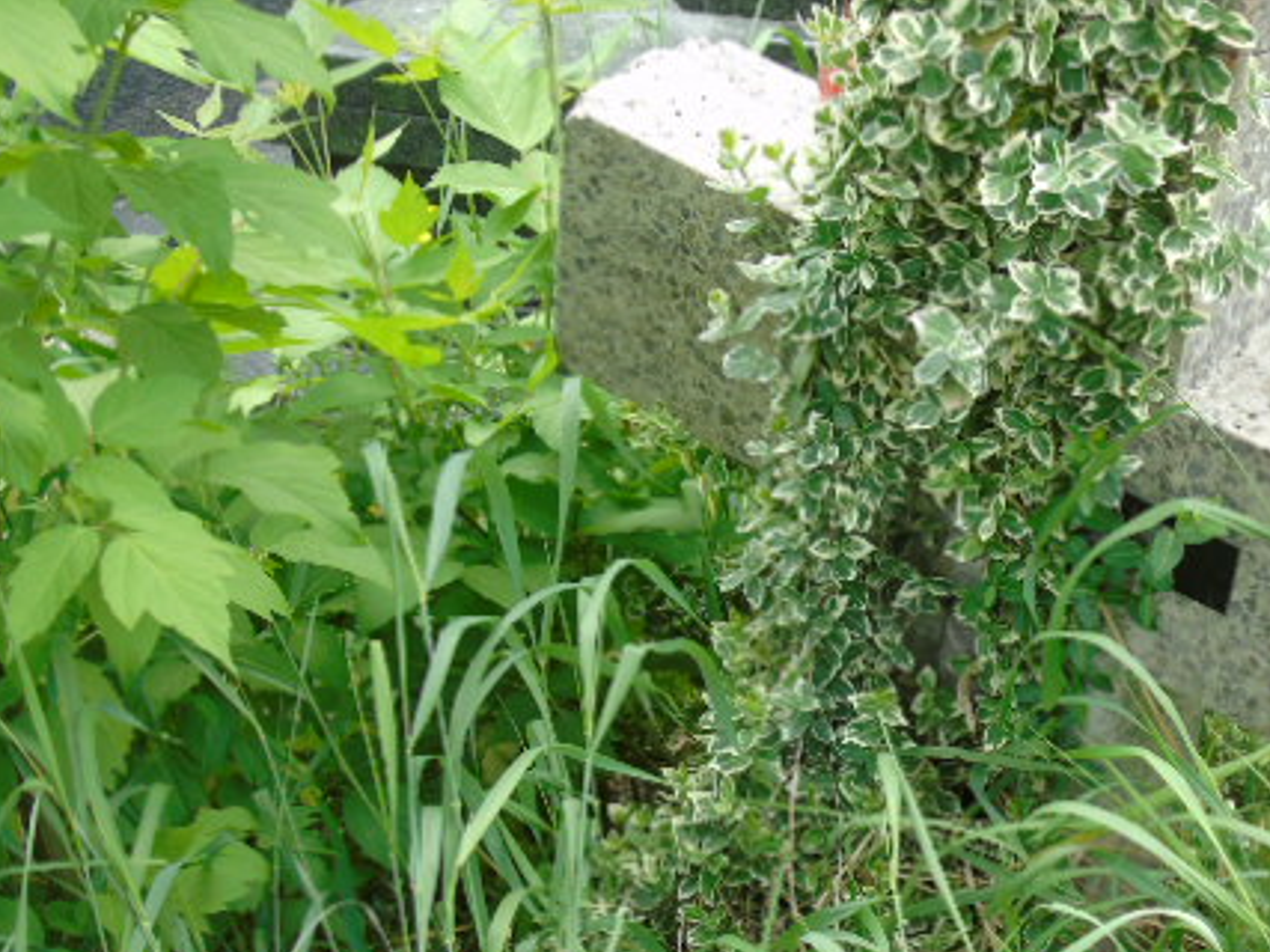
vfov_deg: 18.2
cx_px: 868
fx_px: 2971
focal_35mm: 81
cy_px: 592
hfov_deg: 24.0
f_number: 4.3
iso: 80
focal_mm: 9.6
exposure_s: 1/50
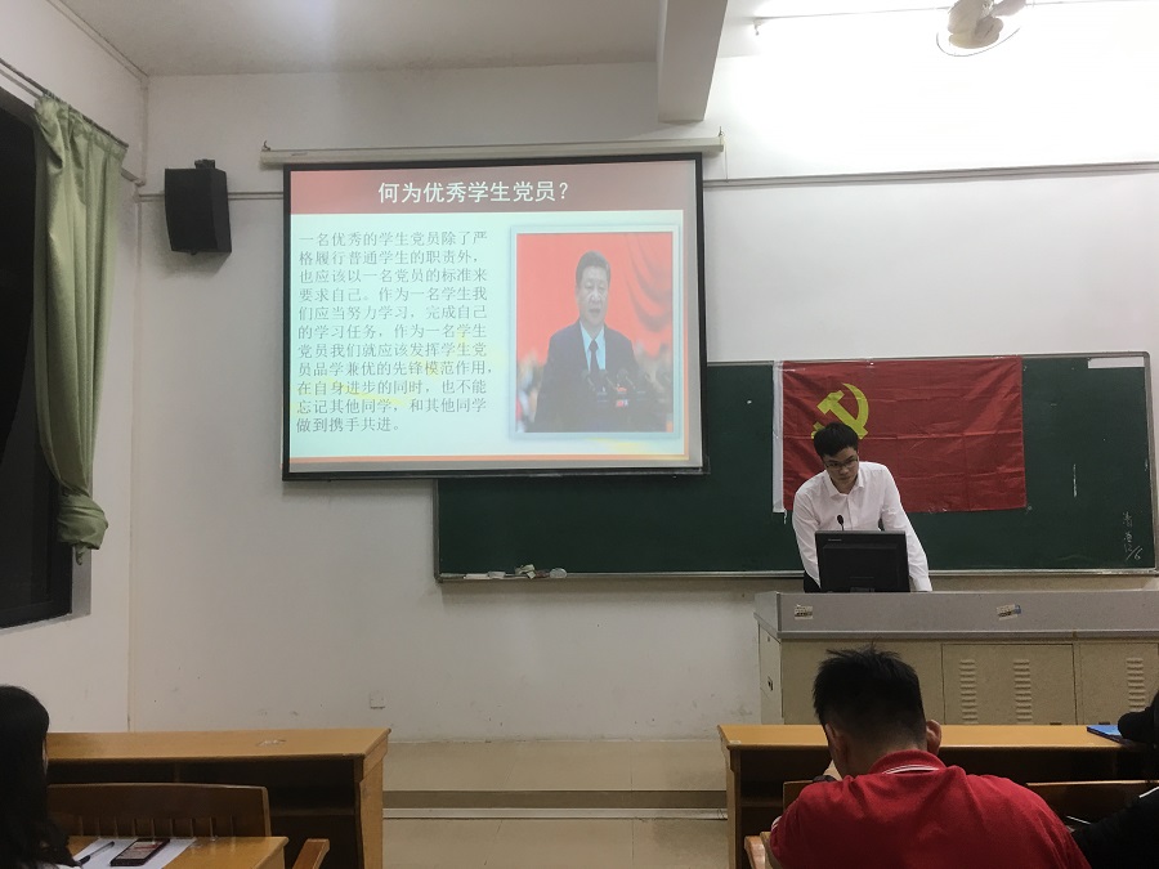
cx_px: 580
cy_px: 434
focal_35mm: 29
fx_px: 971
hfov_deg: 61.7
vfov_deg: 48.2
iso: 40
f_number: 2.2
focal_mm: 4.15
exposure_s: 1/17
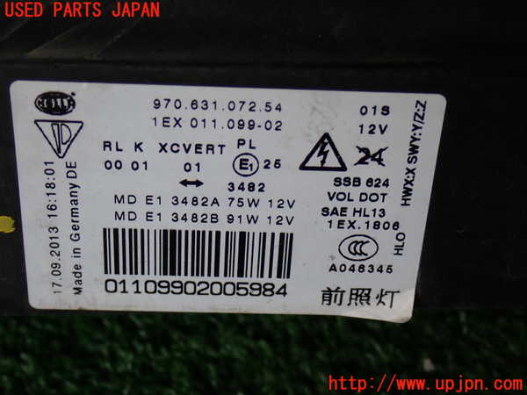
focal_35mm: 67
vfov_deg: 21.9
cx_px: 264
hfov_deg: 29.0
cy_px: 198
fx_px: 1020
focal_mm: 11.88
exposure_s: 1/80
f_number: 3.8
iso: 200
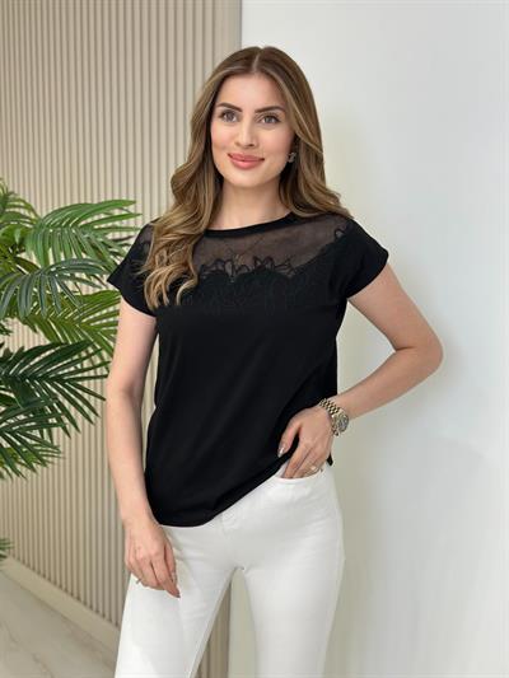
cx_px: 254
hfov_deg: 30.3
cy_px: 339
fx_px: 941
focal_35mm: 48
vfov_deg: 39.6
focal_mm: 6.86
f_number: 1.78
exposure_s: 1/129
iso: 64
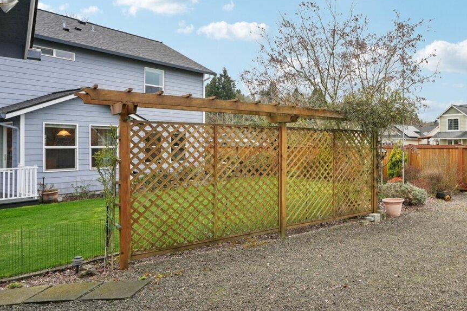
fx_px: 337
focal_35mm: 26
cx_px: 369
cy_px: 141
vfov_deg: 49.5
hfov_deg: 63.8
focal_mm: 16
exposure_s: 1/30
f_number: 11
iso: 100
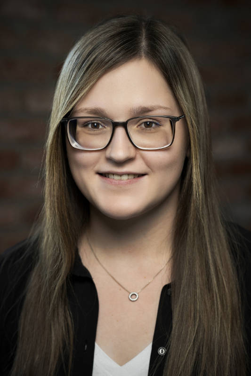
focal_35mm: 85
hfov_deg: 16.1
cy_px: 188
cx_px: 126
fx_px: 889
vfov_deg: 23.9
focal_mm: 85
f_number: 3.5
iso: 400
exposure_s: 1/160
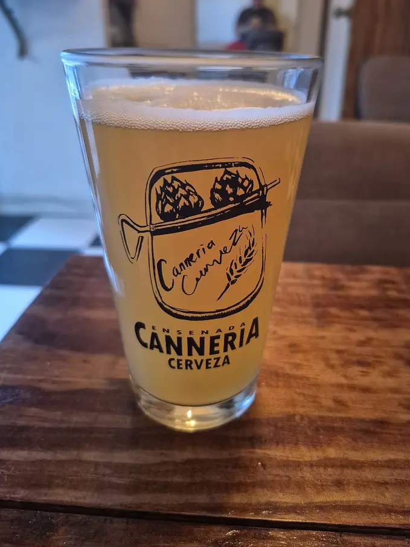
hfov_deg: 52.9
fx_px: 411
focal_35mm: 26
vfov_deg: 67.3
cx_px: 227
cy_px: 266
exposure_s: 1/60
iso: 1250
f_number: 1.8
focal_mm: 5.4
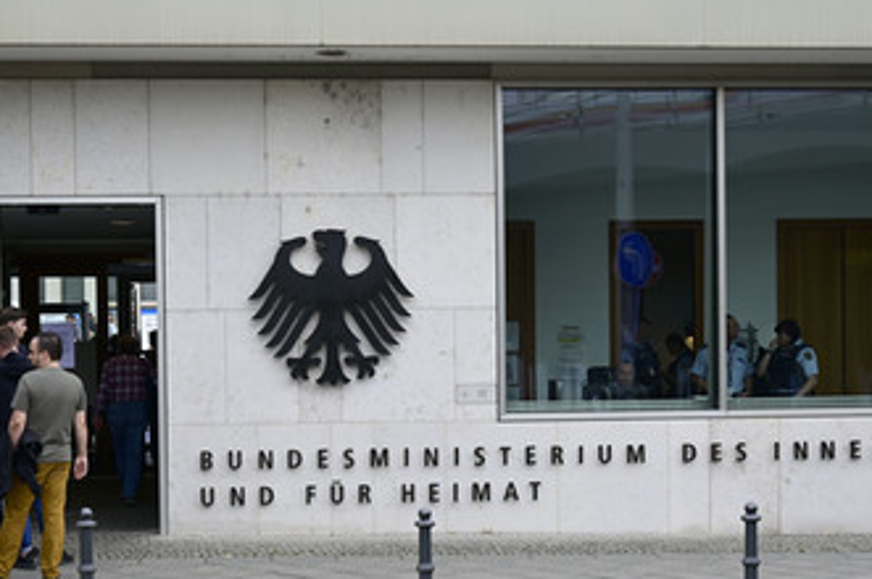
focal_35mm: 60
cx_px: 331
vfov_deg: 22.5
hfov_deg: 33.3
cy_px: 358
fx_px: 1452
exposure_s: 1/125
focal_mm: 44
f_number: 5.3
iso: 100
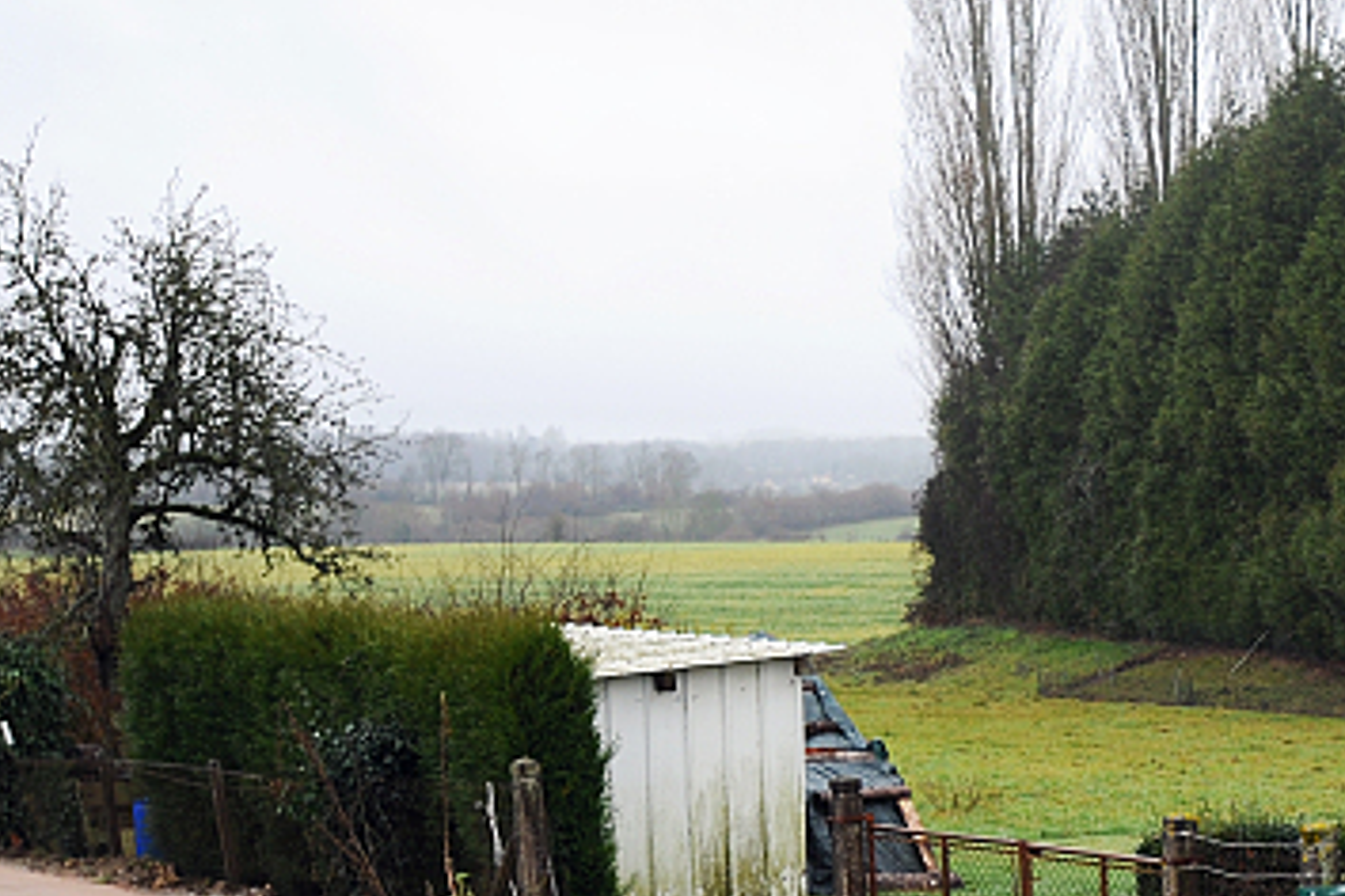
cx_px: 1565
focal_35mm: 89
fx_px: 3325
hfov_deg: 21.4
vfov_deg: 15.0
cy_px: 972
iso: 400
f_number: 5.6
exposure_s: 1/200
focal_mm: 35
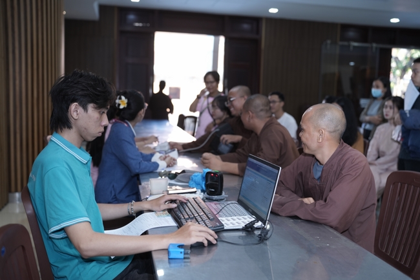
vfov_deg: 37.8
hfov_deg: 54.4
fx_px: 408
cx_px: 210
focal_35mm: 35
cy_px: 140
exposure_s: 1/125
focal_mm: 35
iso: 500
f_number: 2.5
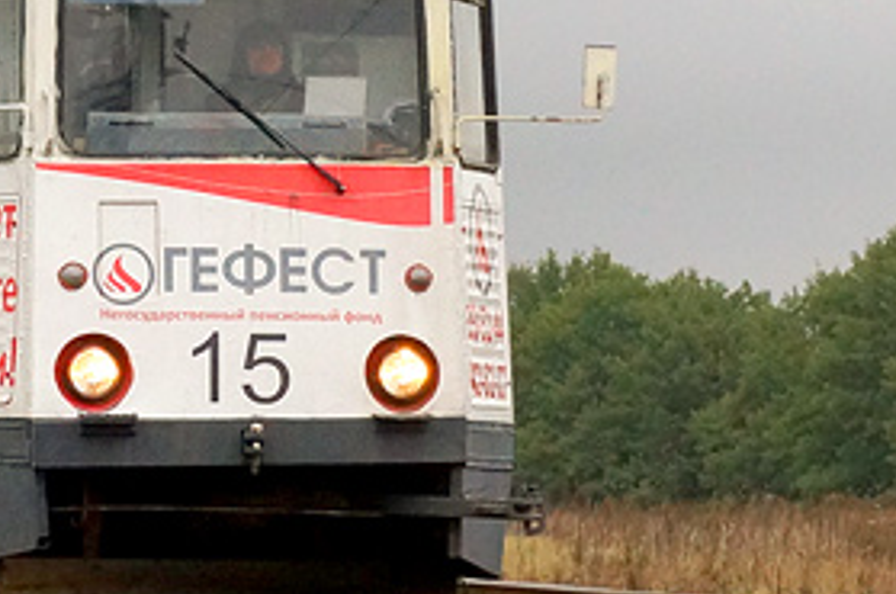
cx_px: 83
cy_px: -194
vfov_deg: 5.3
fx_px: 6410
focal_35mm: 258
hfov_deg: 8.0
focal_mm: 40
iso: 800
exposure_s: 1/800
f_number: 10
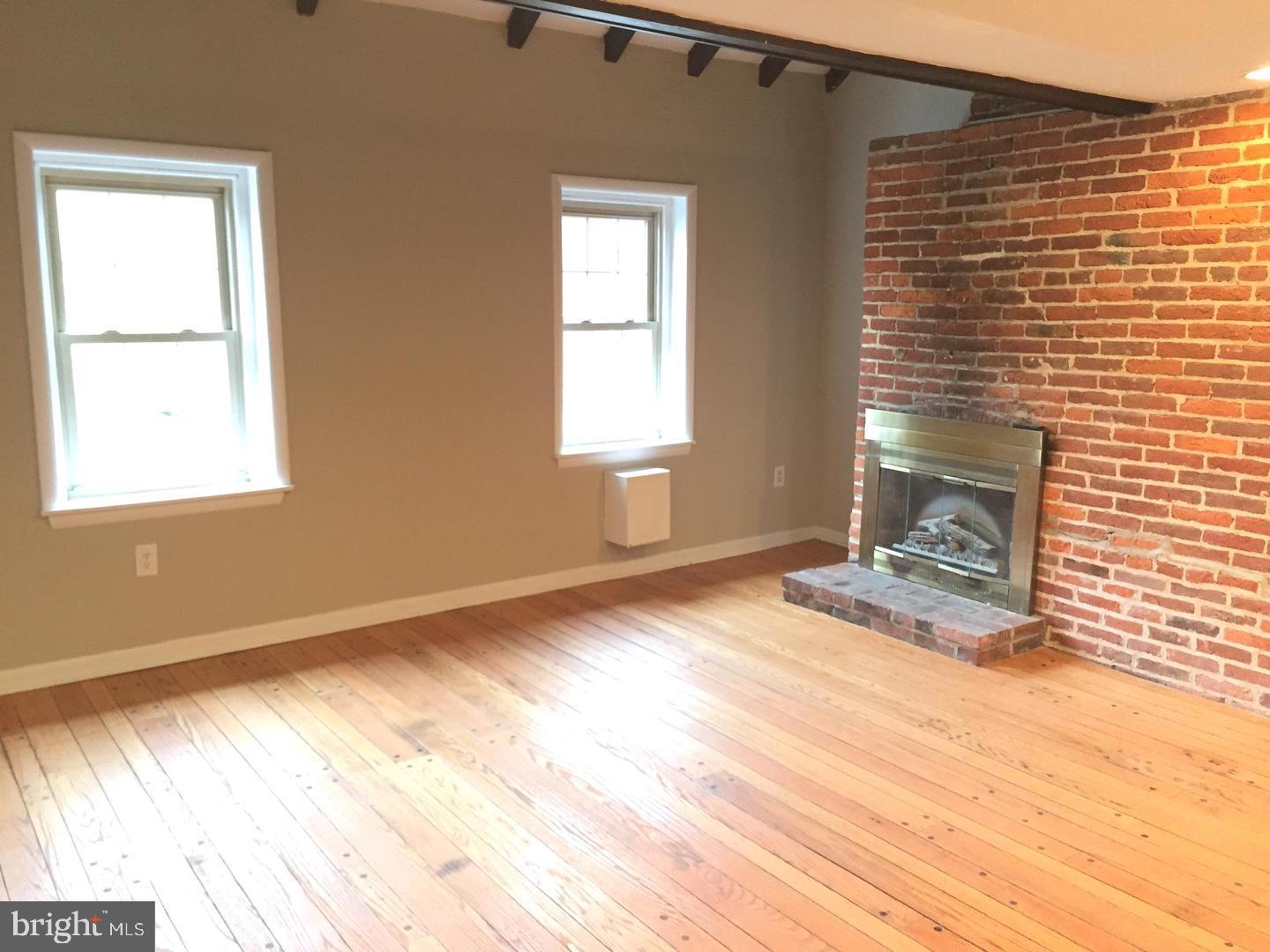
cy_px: 476
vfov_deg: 48.2
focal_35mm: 29
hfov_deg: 61.7
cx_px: 635
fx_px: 1064
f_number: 2.2
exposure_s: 1/30
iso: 160
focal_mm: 4.15
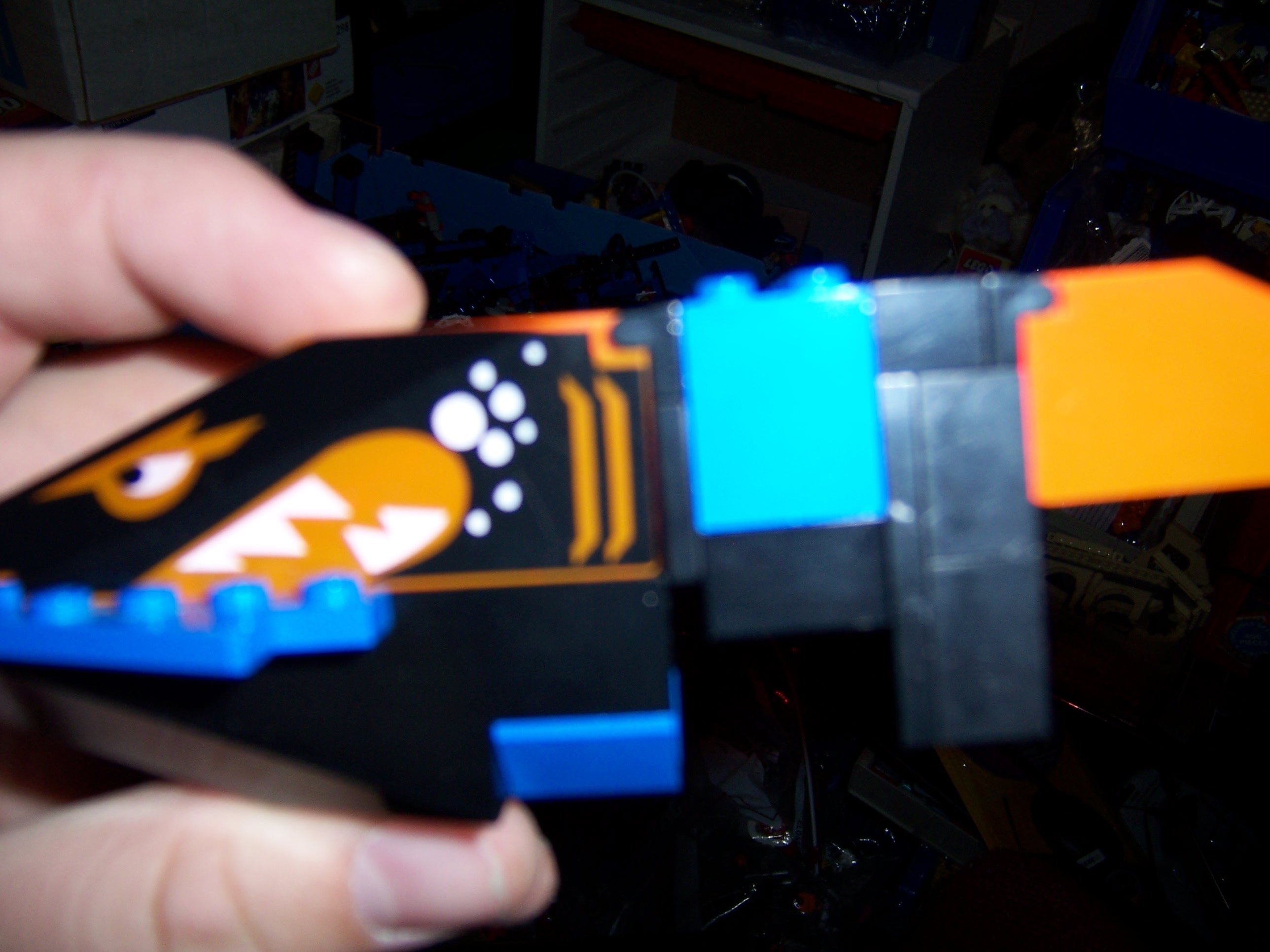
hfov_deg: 55.4
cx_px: 635
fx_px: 1211
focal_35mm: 33
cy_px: 476
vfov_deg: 42.9
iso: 80
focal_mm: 5.5
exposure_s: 1/60
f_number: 2.8
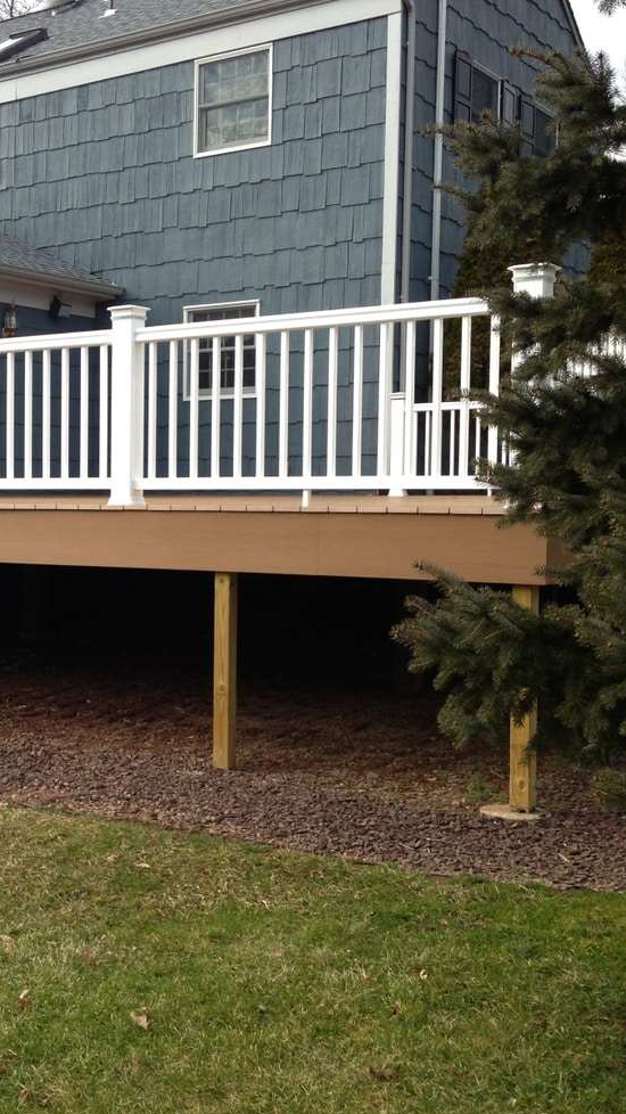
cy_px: 560
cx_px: 47
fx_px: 1446
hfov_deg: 23.7
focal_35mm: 49
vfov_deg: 42.1
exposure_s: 1/521
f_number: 2.4
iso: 64
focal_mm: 4.13
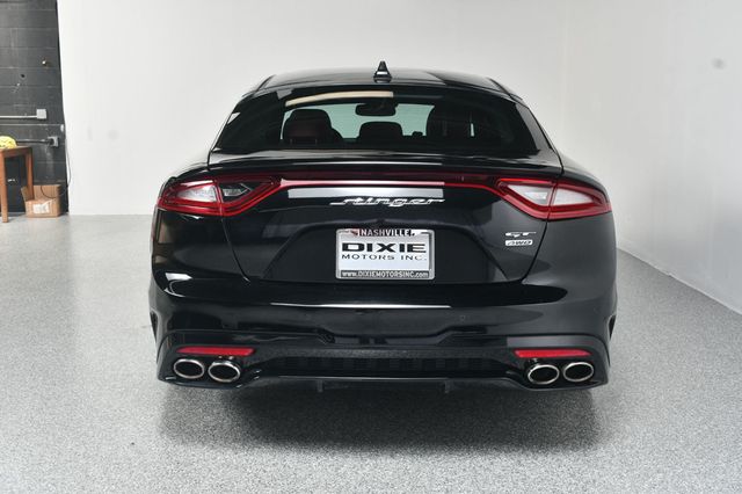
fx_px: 803
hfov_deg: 49.6
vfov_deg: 34.2
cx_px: 371
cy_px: 247
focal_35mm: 39
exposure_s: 1/160
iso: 100
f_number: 8
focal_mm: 26
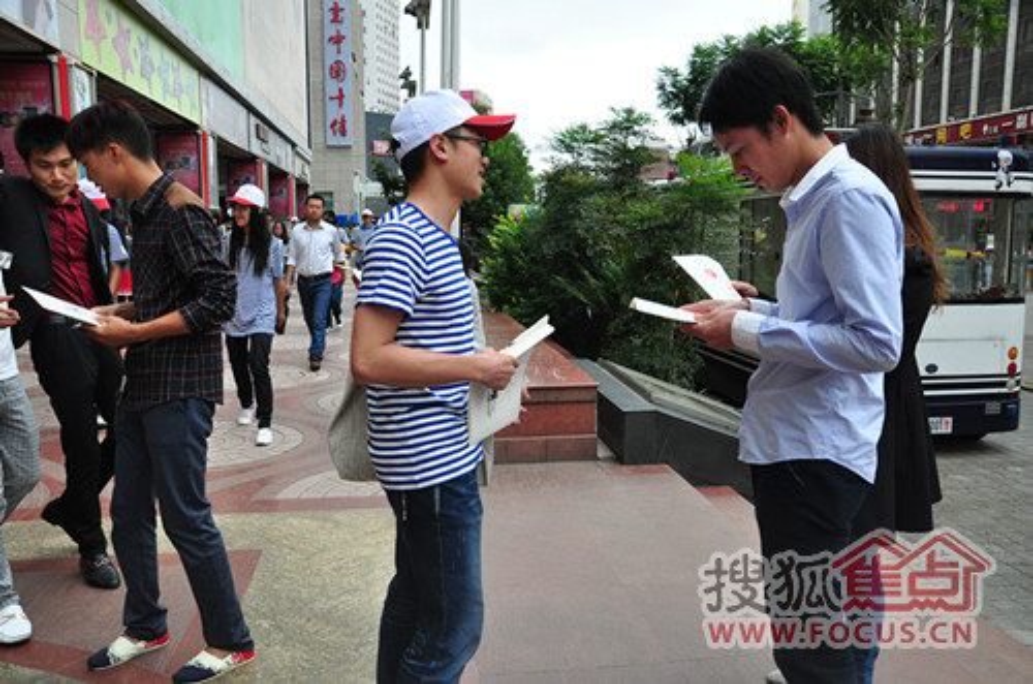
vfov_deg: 41.5
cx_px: 516
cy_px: 342
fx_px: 902
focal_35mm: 32
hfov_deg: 59.6
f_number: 5
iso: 800
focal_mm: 21
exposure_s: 1/1600
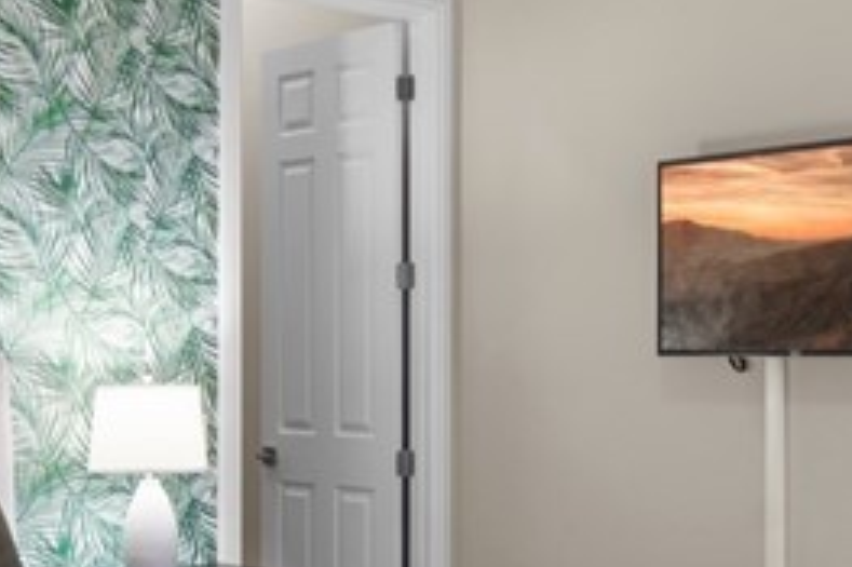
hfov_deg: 30.5
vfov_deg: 20.6
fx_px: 1561
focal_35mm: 66
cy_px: 237
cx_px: 397
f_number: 8
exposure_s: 1.3
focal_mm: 16
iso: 100
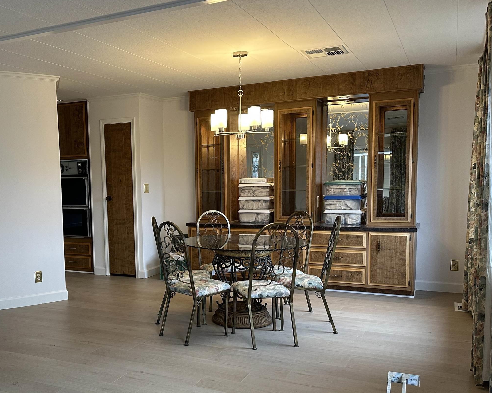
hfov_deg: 49.0
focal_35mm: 36
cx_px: 145
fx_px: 524
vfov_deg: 41.0
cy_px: 230
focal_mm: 6.86
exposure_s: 1/120
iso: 160
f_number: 1.78
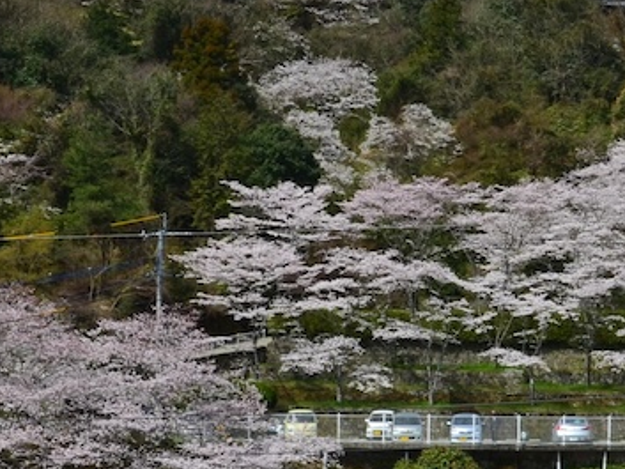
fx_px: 3016
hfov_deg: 11.8
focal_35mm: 167
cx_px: 409
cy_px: 349
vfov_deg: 8.9
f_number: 11
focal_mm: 32
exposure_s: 1/125
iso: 100
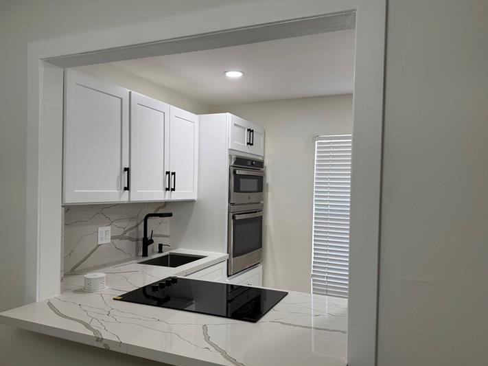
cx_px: 231
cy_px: 195
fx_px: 381
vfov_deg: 51.3
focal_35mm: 27
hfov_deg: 65.3
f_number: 1.78
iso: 100
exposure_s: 1/120
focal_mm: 6.76
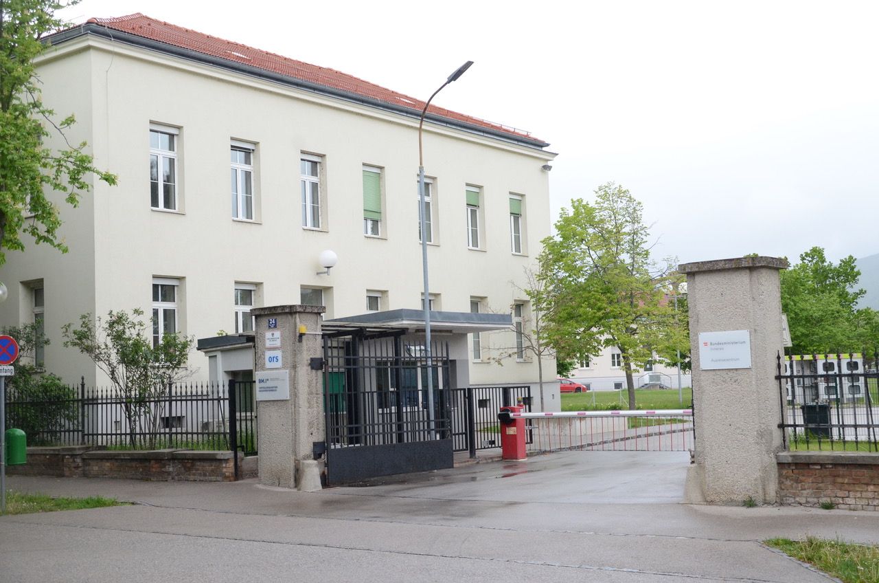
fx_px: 1133
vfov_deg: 28.8
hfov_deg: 42.4
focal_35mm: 46
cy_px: 292
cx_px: 440
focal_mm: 31
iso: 800
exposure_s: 1/250
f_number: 8
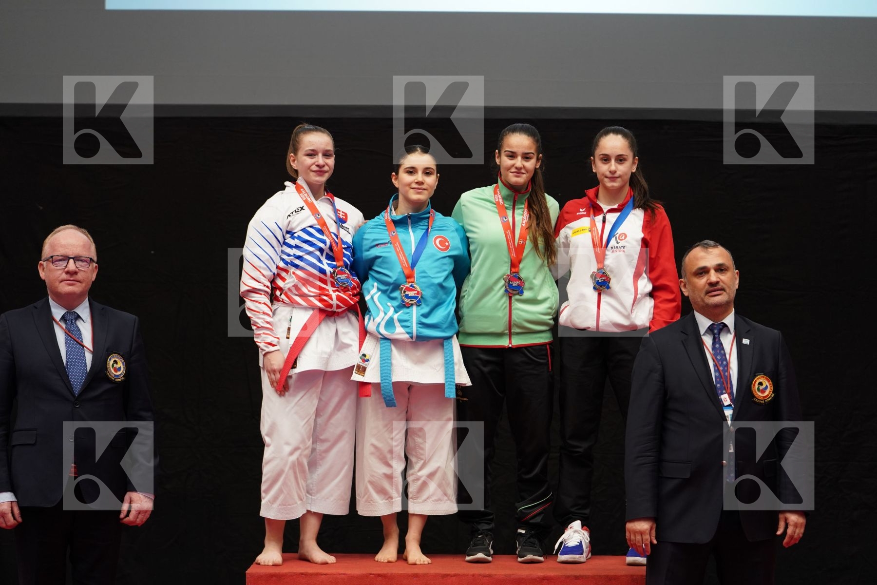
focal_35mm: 99
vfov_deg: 13.8
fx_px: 2412
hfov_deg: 20.6
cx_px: 438
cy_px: 292
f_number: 2.8
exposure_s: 1/320
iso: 1250
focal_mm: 99
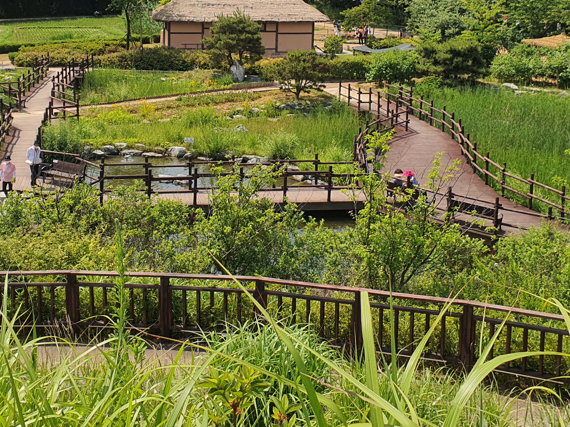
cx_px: 236
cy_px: 68
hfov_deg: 36.7
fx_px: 856
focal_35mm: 52
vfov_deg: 27.3
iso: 50
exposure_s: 1/1860
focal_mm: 4.3
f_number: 2.4
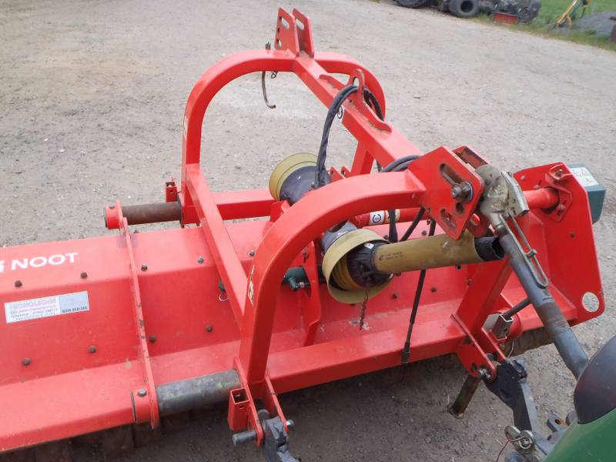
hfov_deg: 63.4
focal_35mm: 28
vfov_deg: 49.7
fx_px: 498
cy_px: 231
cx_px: 308
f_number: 3.5
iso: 100
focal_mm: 5
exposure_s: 1/60
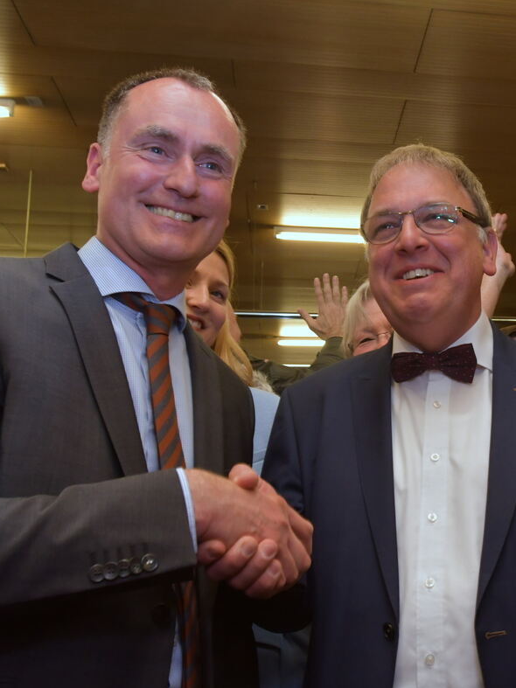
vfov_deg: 43.0
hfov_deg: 31.5
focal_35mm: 44
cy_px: 349
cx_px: 455
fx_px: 875
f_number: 8
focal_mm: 20
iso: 1000
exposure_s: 1/80
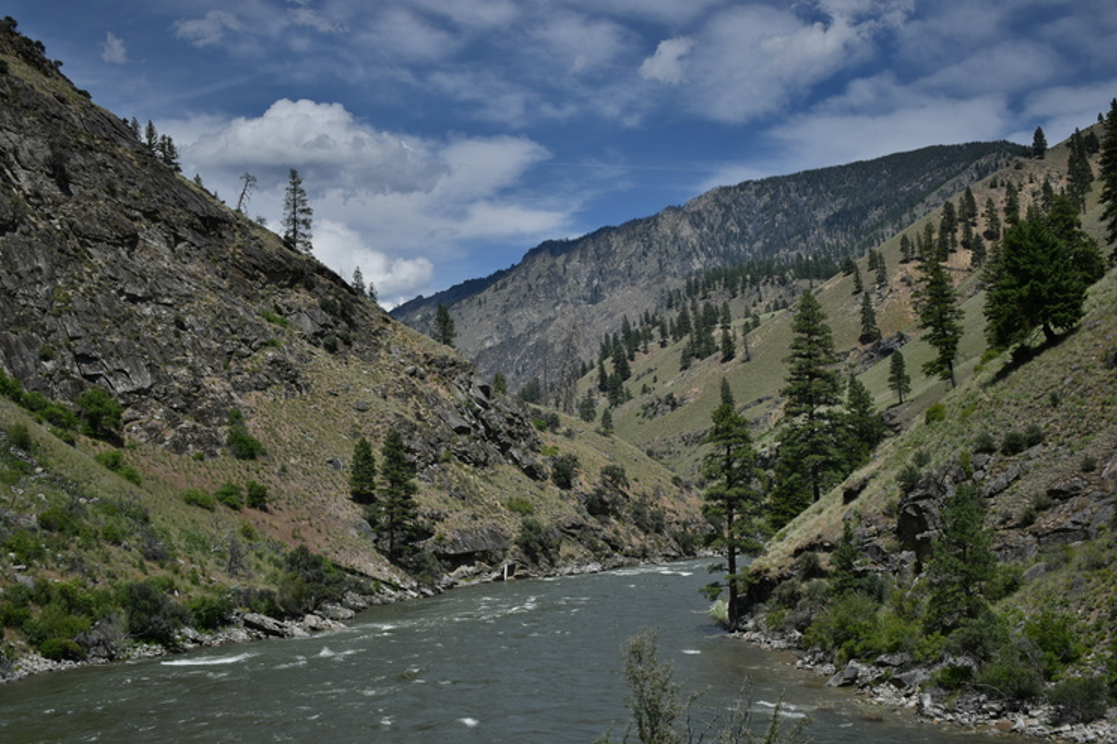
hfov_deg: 44.9
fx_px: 1351
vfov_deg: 30.8
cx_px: 568
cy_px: 395
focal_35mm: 44
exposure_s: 1/4000
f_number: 4
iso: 100
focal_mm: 27
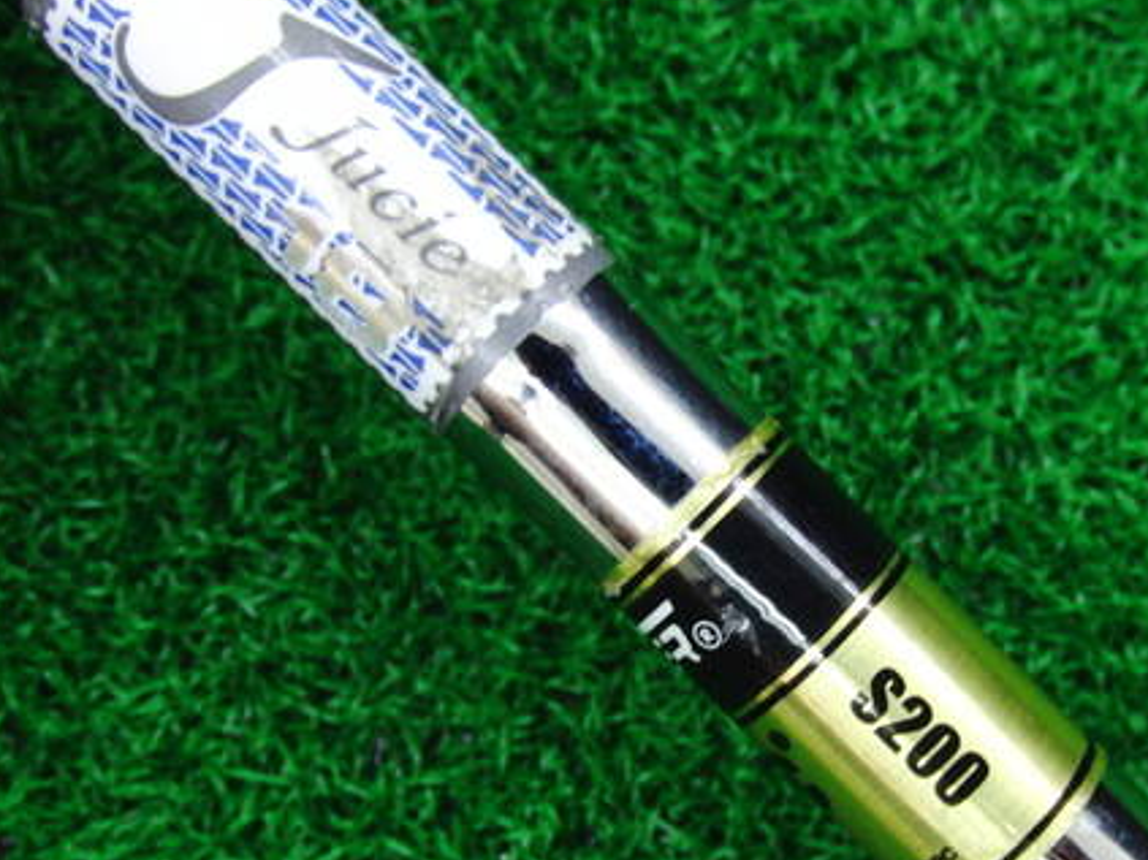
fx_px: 1857
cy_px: 586
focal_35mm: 56
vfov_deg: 25.9
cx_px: 765
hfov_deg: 34.0
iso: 400
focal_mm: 6.42
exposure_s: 1/40
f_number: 3.6
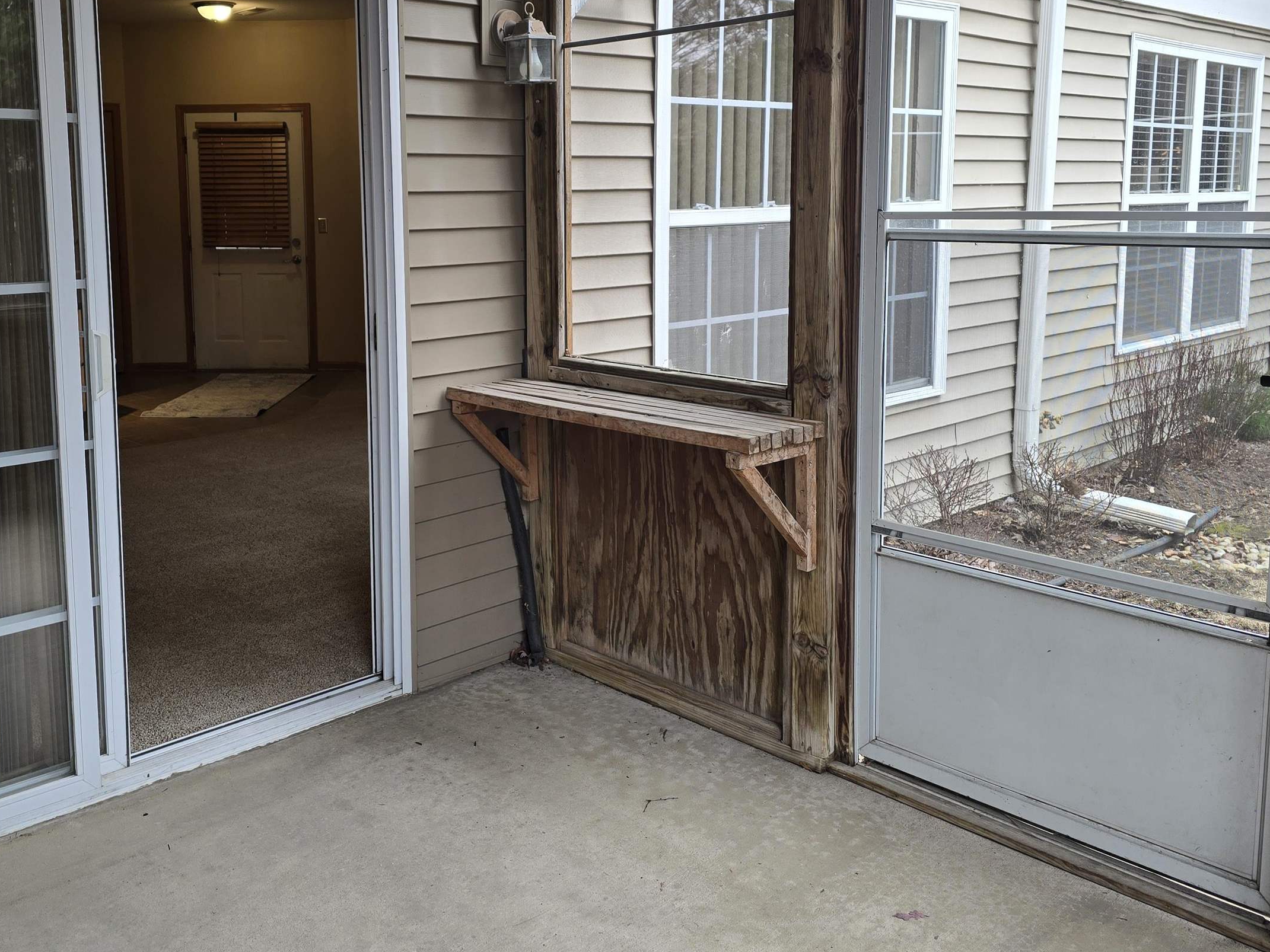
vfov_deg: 42.6
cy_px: 345
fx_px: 1211
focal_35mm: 33
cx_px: 467
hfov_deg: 54.6
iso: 64
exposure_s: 1/120
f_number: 1.7
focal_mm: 6.3
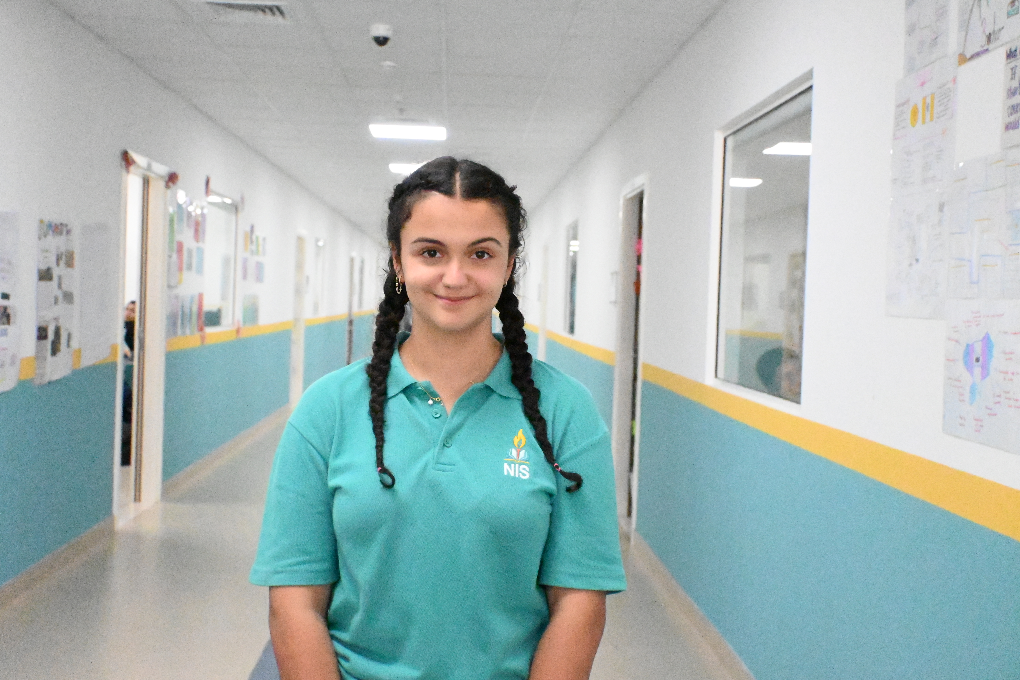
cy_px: 340
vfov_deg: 29.9
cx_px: 510
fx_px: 1275
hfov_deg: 43.6
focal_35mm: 45
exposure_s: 1/4000
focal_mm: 30
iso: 45600
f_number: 4.8
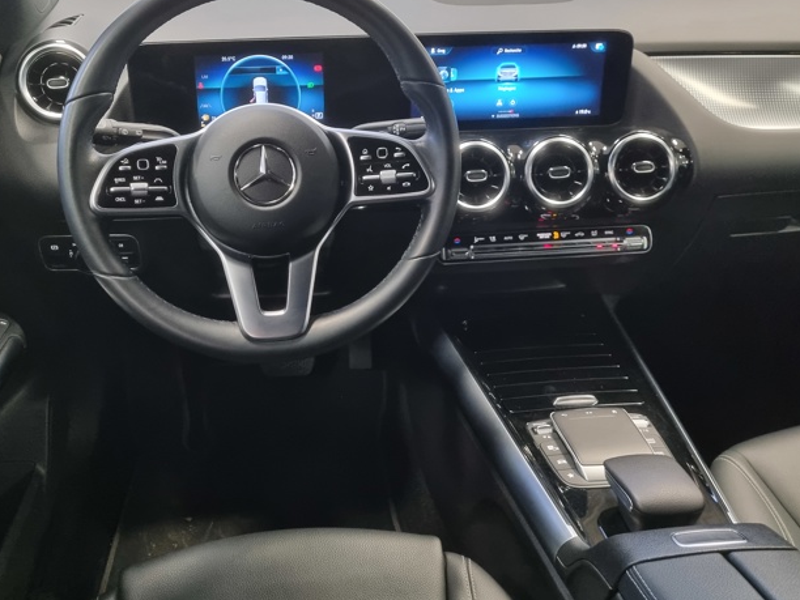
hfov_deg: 53.7
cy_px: 247
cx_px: 337
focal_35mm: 34
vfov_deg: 41.6
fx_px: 786
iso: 640
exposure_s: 1/33
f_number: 1.8
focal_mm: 5.4
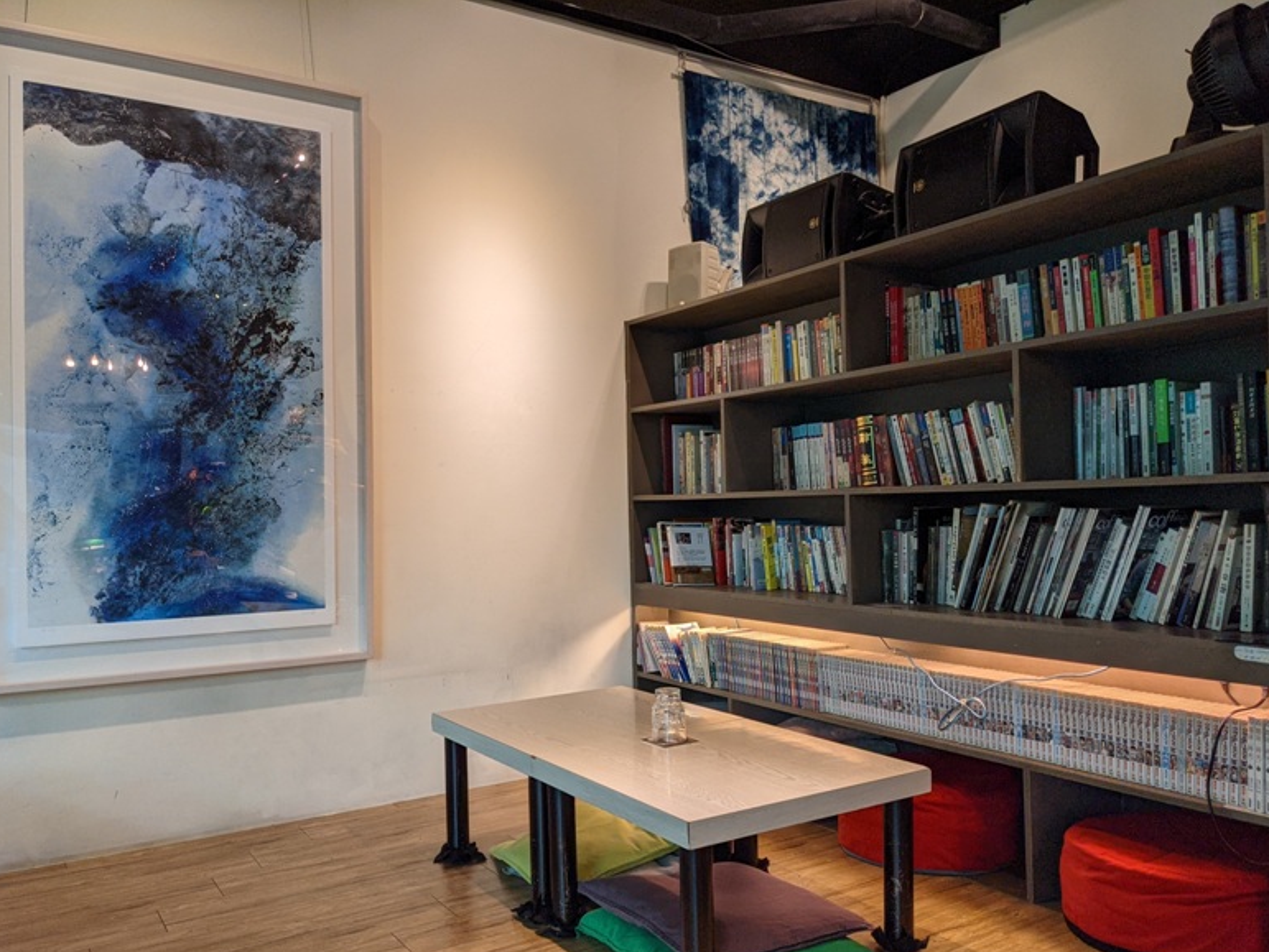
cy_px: 492
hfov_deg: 63.4
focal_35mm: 28
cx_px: 640
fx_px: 1027
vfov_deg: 49.8
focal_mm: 4.38
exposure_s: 1/120
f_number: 1.73
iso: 65
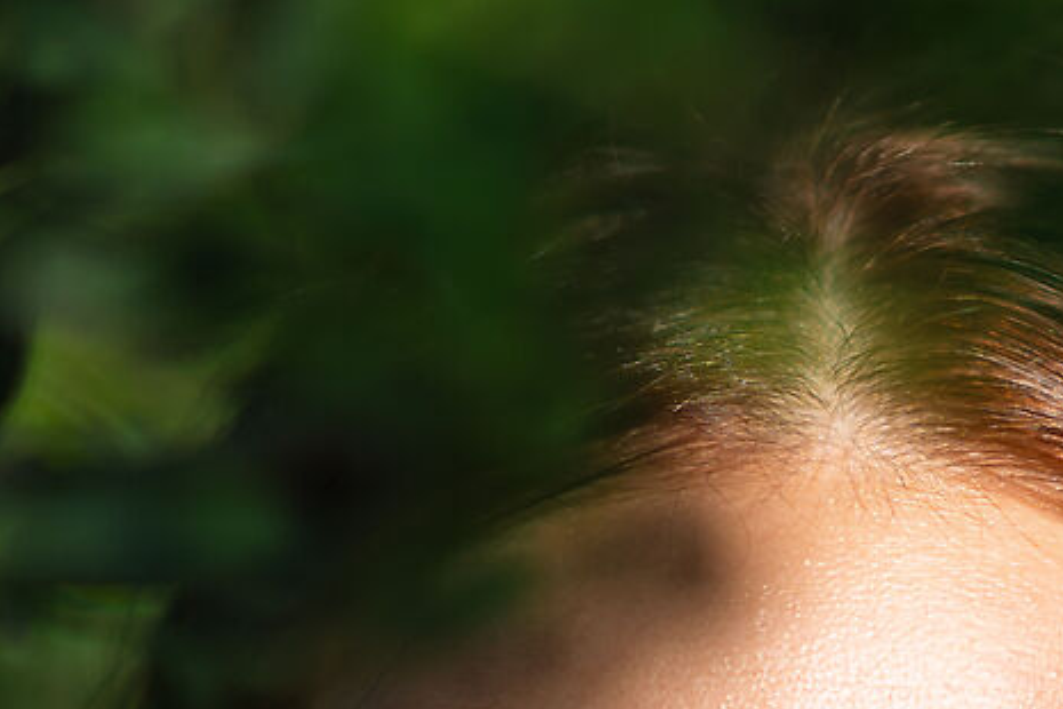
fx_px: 12962
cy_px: 1477
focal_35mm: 439
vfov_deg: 3.1
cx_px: 910
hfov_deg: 4.7
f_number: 1.4
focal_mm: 85
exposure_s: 1/500
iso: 100
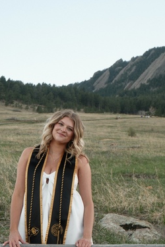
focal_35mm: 68
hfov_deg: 20.0
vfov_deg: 29.5
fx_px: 467
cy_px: 153
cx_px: 87
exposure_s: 1/180
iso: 800
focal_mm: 34.3
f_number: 5.6
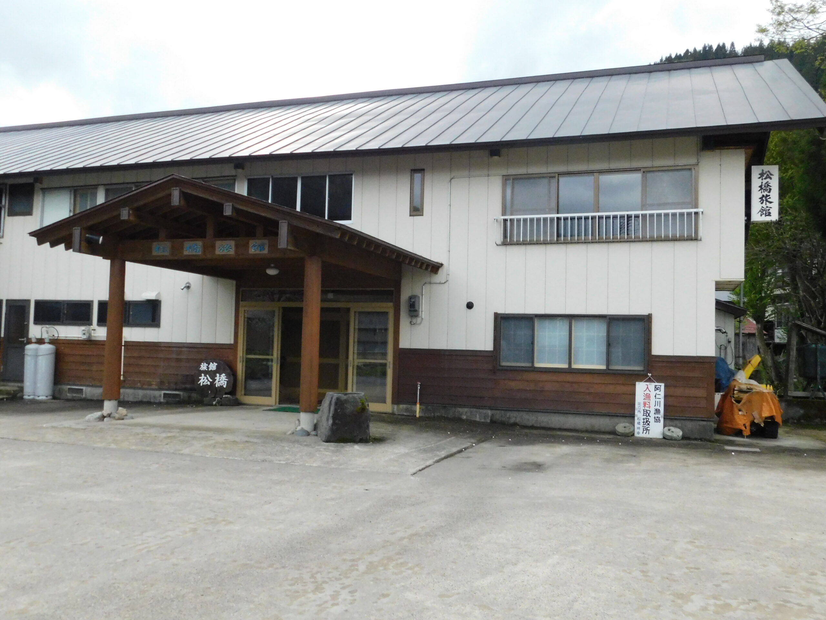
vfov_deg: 46.8
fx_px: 716
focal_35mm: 30
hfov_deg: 60.0
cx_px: 413
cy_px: 310
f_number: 6.4
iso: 800
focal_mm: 5.3
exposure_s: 1/800
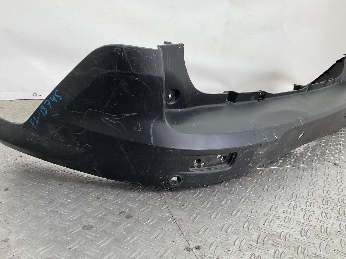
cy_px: 129
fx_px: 310
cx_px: 168
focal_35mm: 31
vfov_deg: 45.4
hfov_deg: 58.3
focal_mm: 3
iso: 20
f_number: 1.8
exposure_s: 1/120
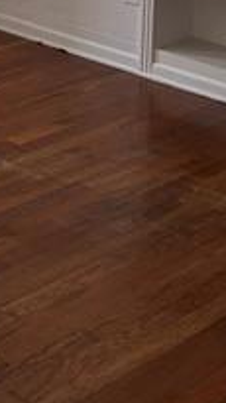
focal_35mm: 106
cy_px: -126
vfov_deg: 18.7
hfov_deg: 10.7
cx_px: -183
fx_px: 1132
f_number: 1.6
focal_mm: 5.96
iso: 125
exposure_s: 1/221
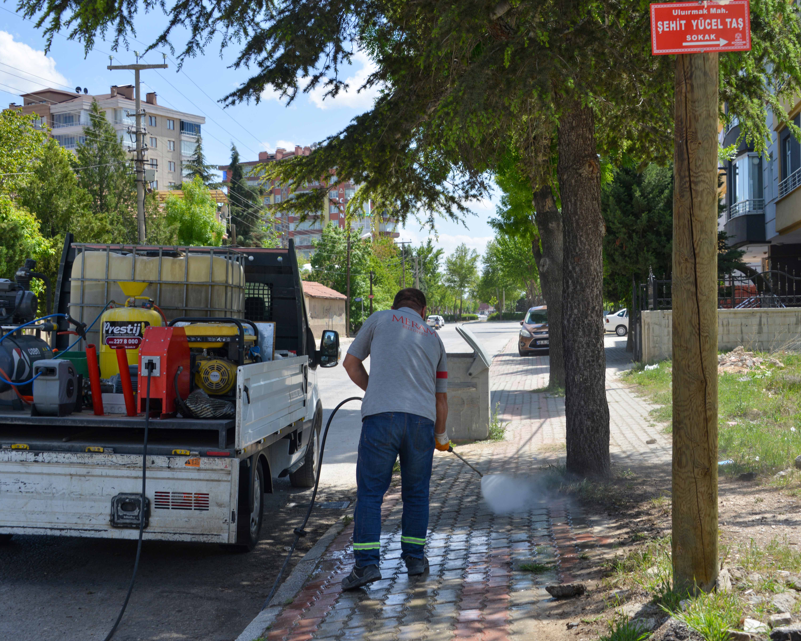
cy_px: 322
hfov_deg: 38.7
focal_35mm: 48
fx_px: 1138
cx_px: 446
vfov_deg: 31.5
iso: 100
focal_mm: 42
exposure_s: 1/200
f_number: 7.1
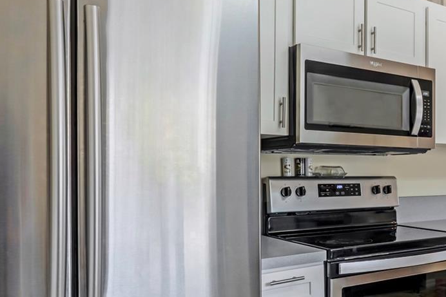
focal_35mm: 38
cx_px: 417
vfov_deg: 34.7
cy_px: 189
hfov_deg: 44.9
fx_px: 473
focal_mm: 11
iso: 250
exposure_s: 1/160
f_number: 9
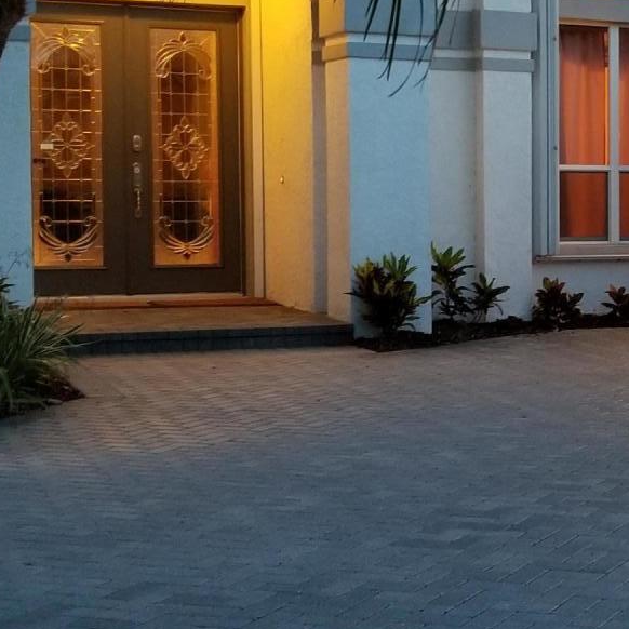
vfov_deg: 21.9
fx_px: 1624
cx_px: 709
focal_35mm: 79
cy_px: 269
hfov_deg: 20.8
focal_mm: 4.25
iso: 250
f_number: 1.7
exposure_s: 1/12
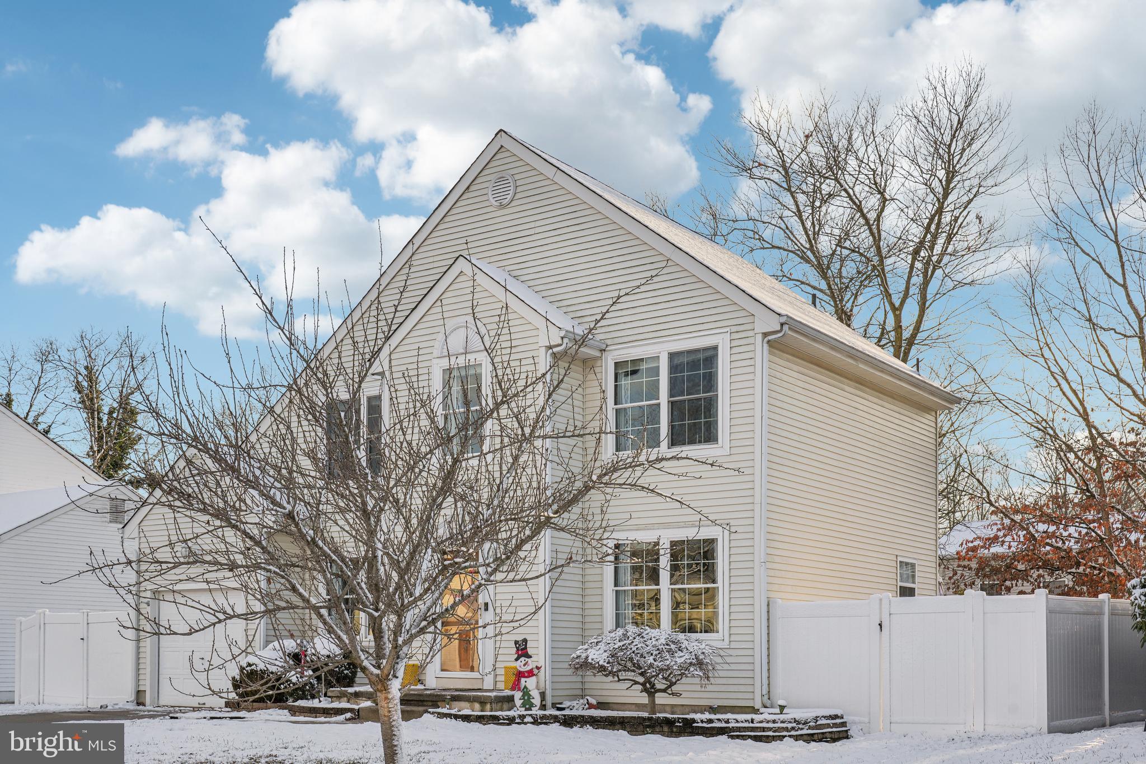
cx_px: 573
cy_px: 382
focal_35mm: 40
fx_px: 1273
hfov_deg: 48.5
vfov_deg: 33.4
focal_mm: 40
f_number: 8
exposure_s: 1/200
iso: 100
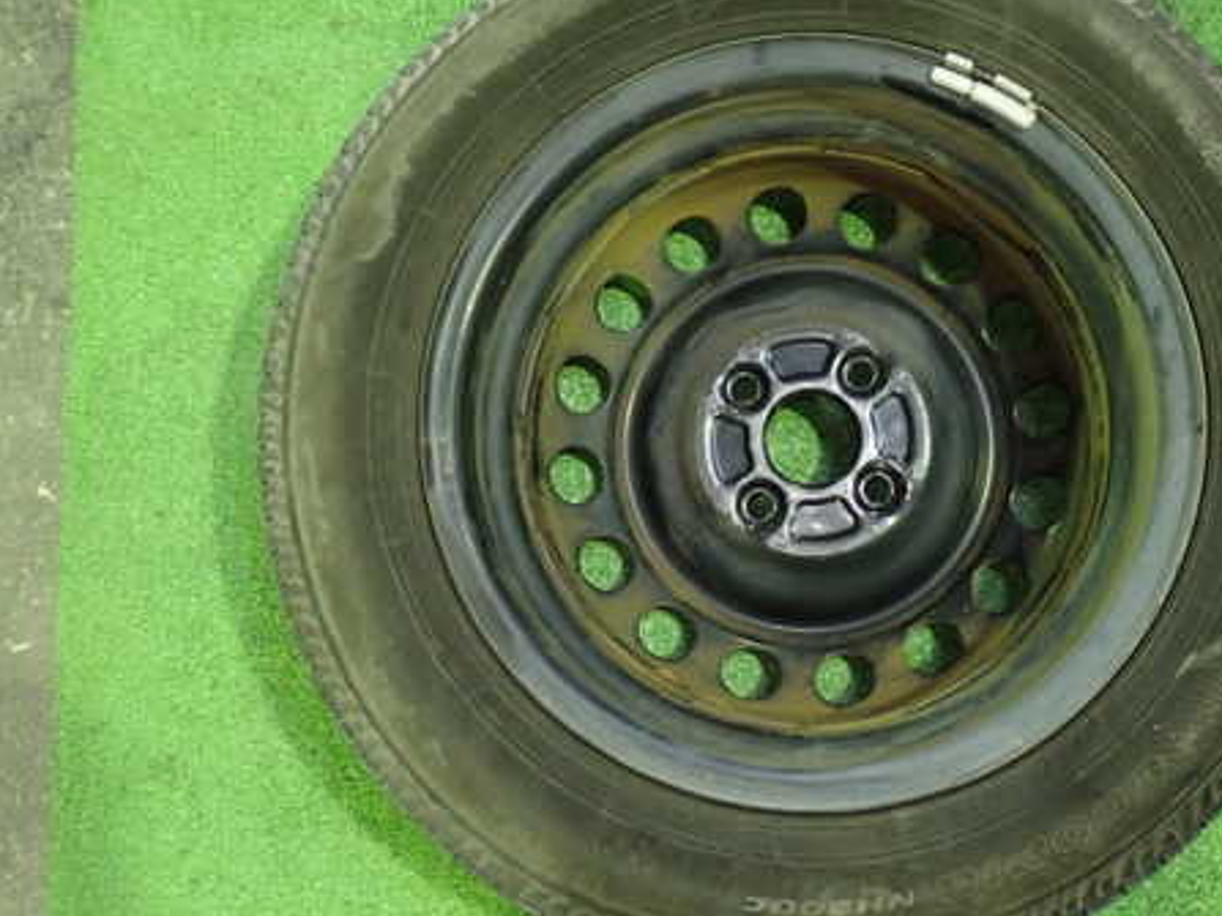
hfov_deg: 43.4
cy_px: 440
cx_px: 793
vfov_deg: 33.6
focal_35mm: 43
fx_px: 1518
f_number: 2.4
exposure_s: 1/15
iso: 800
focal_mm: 5.79
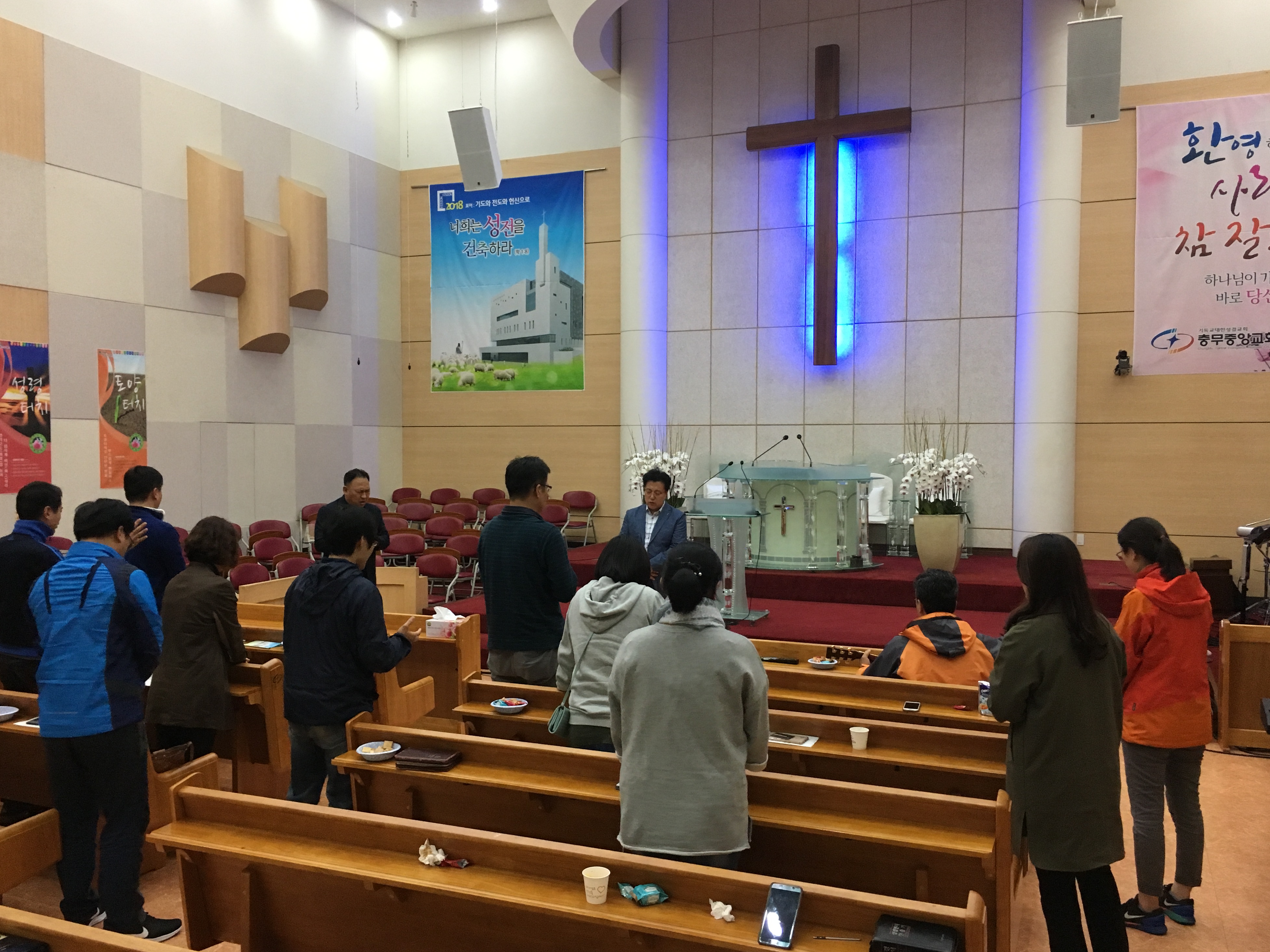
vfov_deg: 46.8
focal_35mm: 30
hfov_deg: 60.0
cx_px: 620
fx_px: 1101
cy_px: 484
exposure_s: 1/30
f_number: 2.2
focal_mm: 4.15
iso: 160
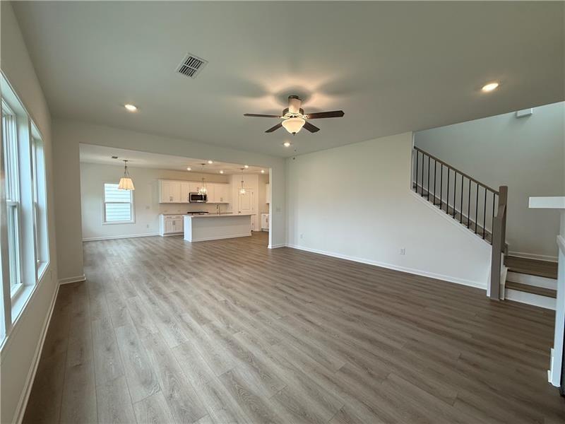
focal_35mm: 14
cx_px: 282
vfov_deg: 85.7
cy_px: 212
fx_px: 229
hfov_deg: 102.1
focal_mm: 2.22
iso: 100
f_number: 2.2
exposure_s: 1/120
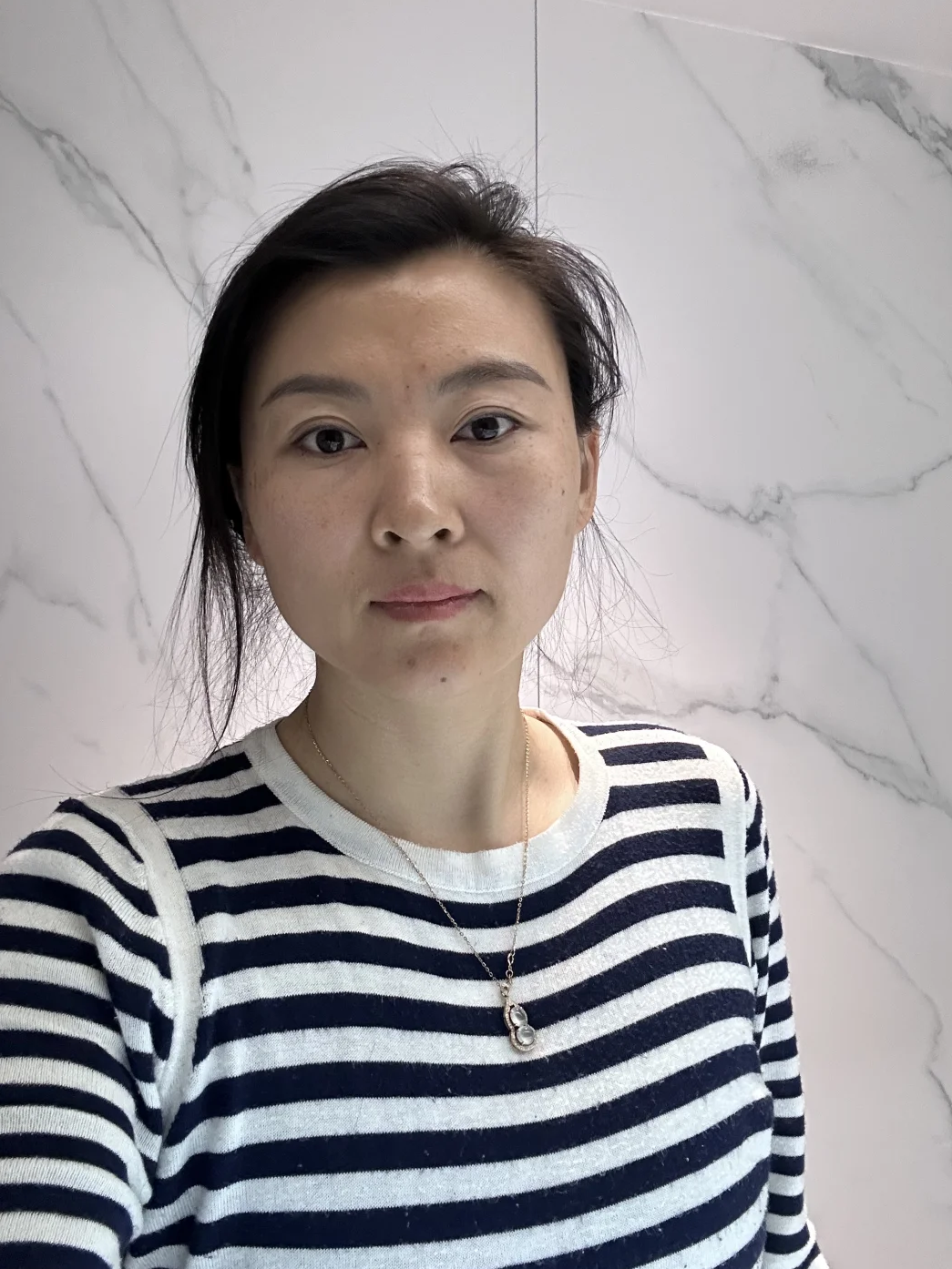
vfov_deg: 58.4
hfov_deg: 45.4
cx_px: 490
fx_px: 1137
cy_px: 639
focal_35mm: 31
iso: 200
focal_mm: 2.69
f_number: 1.9
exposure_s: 1/50
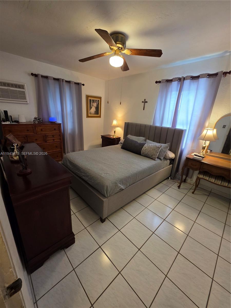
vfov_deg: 106.2
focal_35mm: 13
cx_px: 116
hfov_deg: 89.9
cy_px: 154
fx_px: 116
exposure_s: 1/60
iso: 200
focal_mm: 2.2
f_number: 1.9
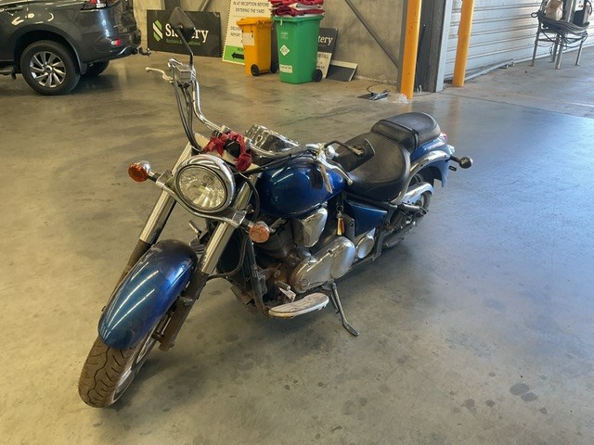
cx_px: 297
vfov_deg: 48.2
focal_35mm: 29
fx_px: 498
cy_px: 222
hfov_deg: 61.7
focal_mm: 3
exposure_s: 1/120
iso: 64
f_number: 1.8
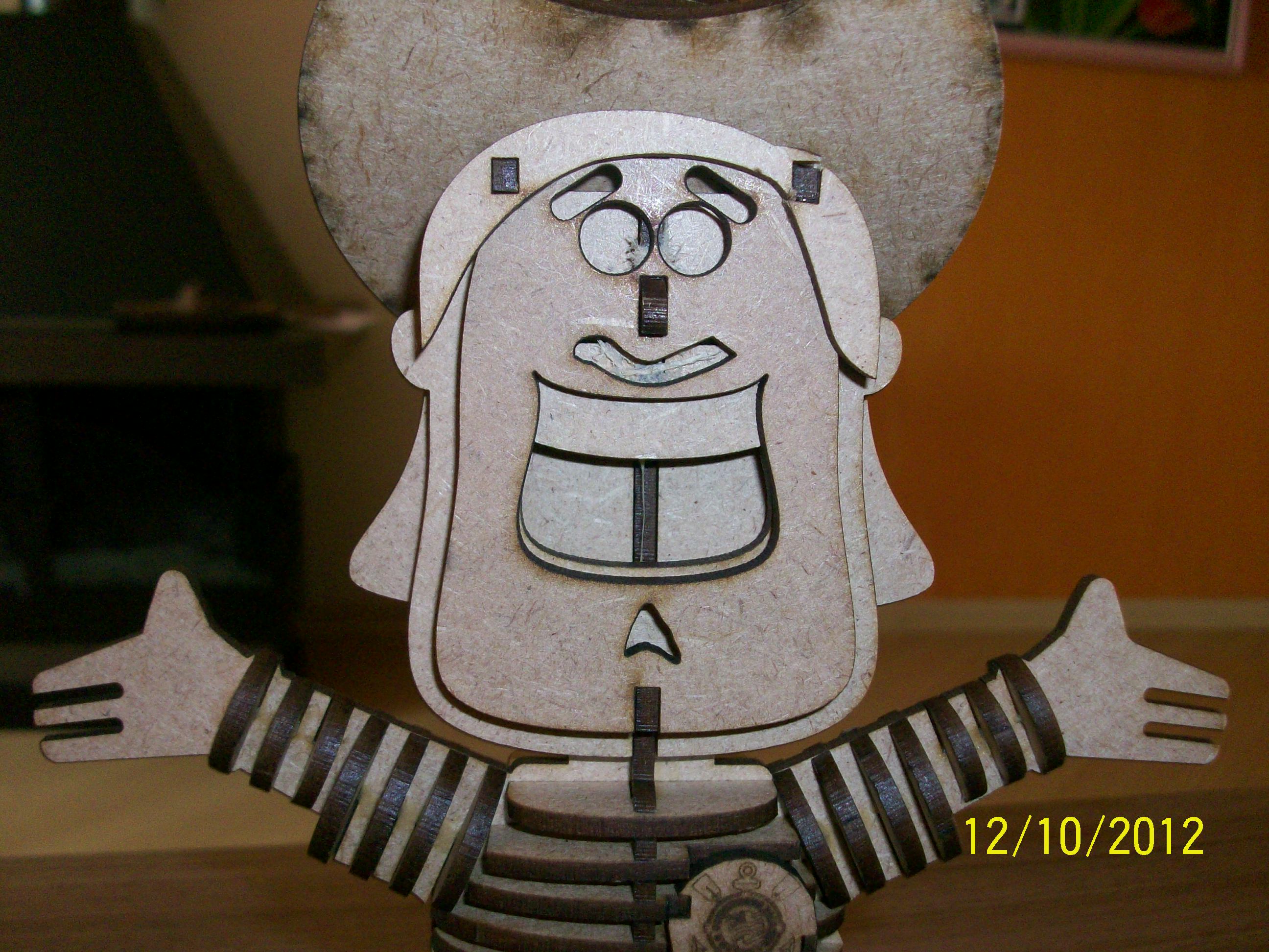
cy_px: 476
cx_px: 634
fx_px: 1246
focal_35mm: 34
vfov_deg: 41.8
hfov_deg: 54.0
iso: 160
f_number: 2.8
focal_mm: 5.7
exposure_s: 1/60
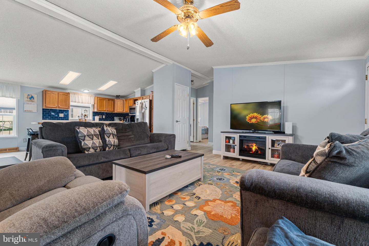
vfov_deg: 77.3
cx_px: 184
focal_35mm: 15
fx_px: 154
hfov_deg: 100.4
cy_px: 123
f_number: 6.3
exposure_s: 1.3
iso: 200
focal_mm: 10
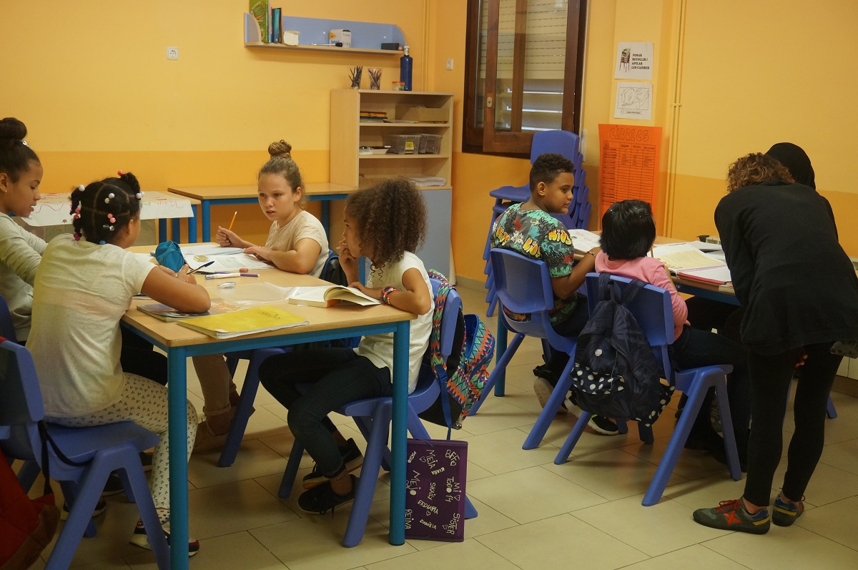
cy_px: 285
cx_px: 429
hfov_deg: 46.4
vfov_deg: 31.8
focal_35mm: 42
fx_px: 1000
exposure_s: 1/160
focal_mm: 28
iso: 1250
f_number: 4.5
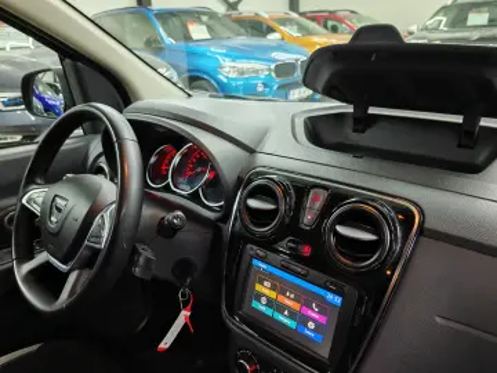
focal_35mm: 26
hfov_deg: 67.3
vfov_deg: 53.1
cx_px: 248
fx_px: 373
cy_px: 186
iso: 640
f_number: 1.6
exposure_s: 1/50
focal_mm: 5.4
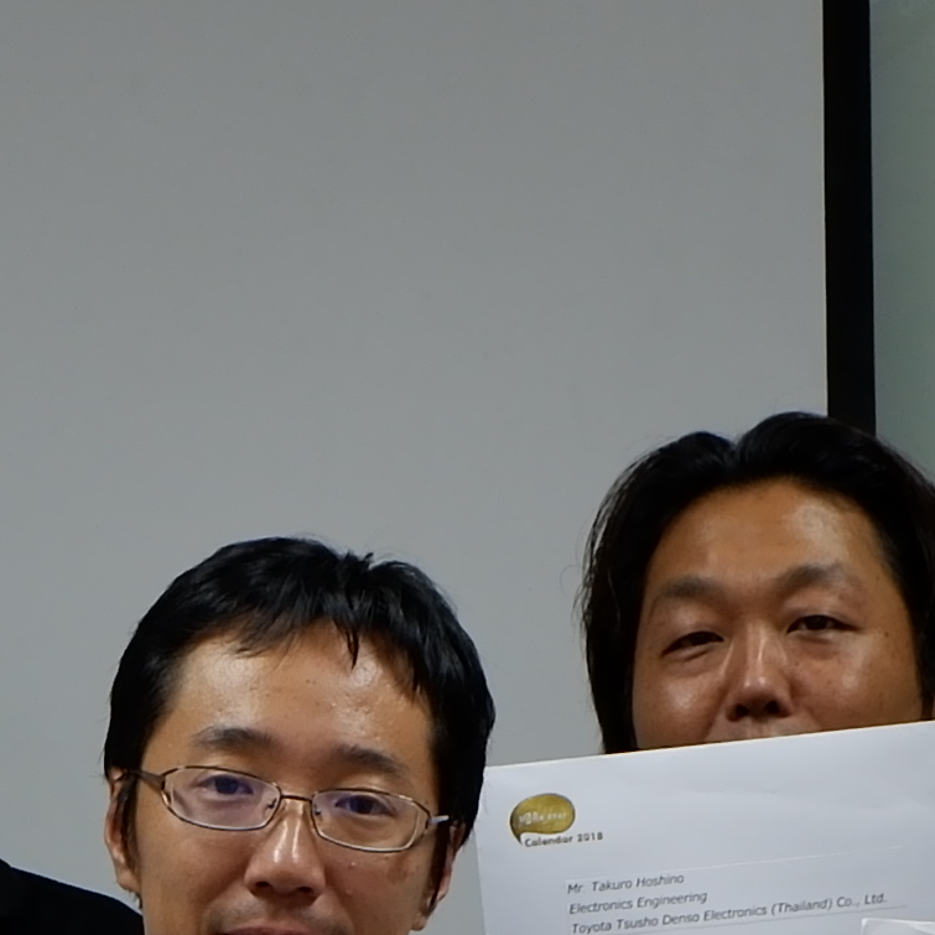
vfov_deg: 7.1
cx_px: -85
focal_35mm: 243
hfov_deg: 7.2
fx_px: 7426
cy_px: 1121
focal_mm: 24.3
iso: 200
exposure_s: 1/15
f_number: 5
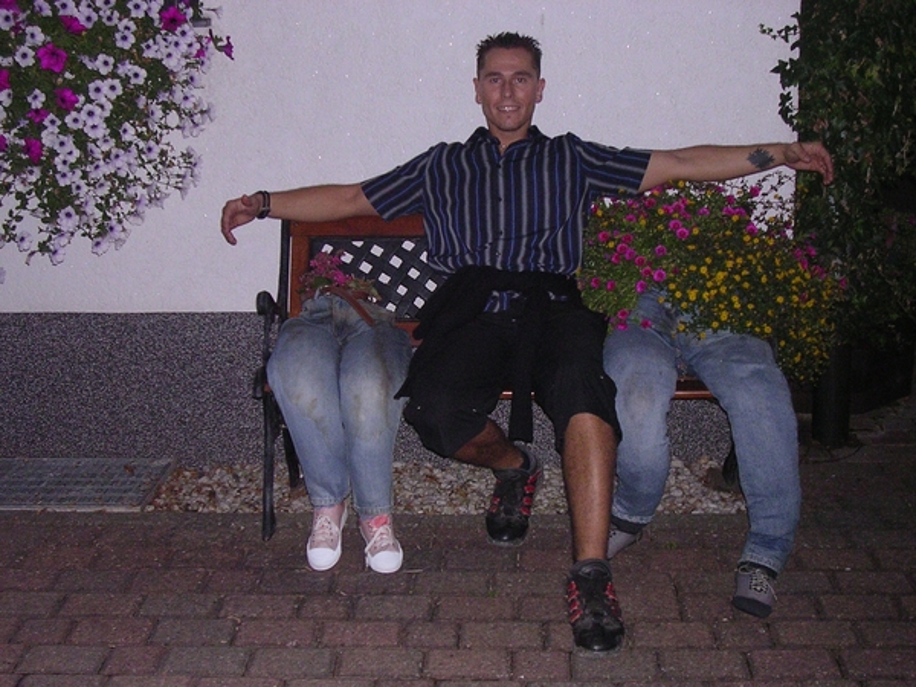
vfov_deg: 29.7
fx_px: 1297
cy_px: 344
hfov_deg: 38.9
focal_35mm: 49
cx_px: 458
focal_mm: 7.5
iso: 390
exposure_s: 1/60.1
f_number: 3.1
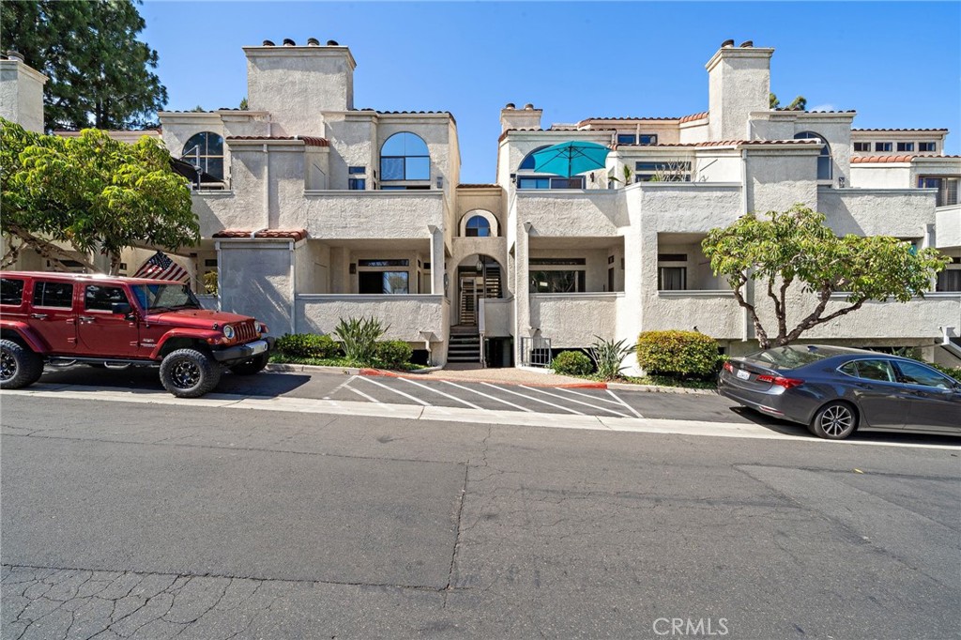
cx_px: 480
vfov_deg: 81.2
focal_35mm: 14
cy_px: 320
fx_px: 374
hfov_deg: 104.3
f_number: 14
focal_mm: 14
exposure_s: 1/60
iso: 100
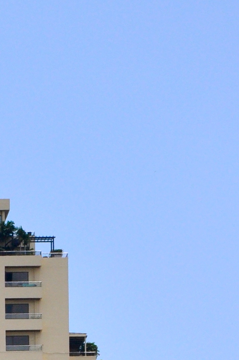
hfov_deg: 2.9
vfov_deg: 4.4
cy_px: 572
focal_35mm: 470
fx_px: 4690
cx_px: -241
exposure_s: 1/500
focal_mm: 75
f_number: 10
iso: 400
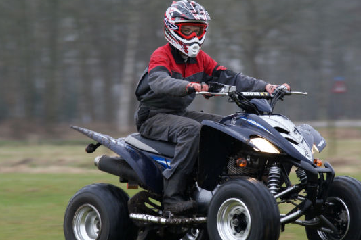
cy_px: 126
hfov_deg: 6.1
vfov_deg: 4.1
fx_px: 3388
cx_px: 185
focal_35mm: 338
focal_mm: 200
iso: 400
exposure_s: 1/60
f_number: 5.6
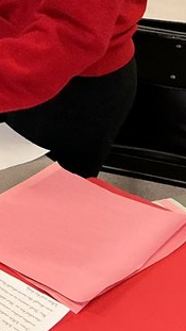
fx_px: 912
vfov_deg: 19.6
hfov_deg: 10.5
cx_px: -208
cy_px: -42
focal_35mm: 104
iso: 160
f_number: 1.8
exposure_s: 1/60
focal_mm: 3
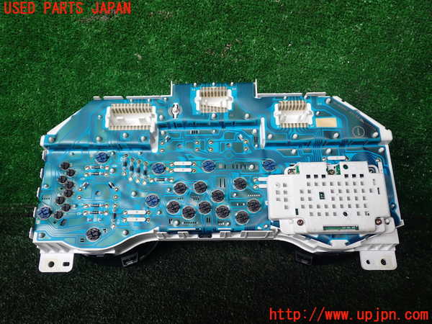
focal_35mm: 30
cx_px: 216
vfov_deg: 46.8
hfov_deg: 60.0
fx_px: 374
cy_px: 162
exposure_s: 1/100
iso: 100
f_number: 2.3
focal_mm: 5.4
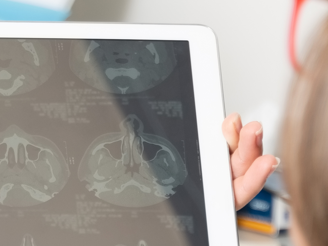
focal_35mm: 322
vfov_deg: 4.6
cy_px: 63
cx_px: -66
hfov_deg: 6.1
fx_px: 3051
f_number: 2.8
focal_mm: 53
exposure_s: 1/200
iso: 100
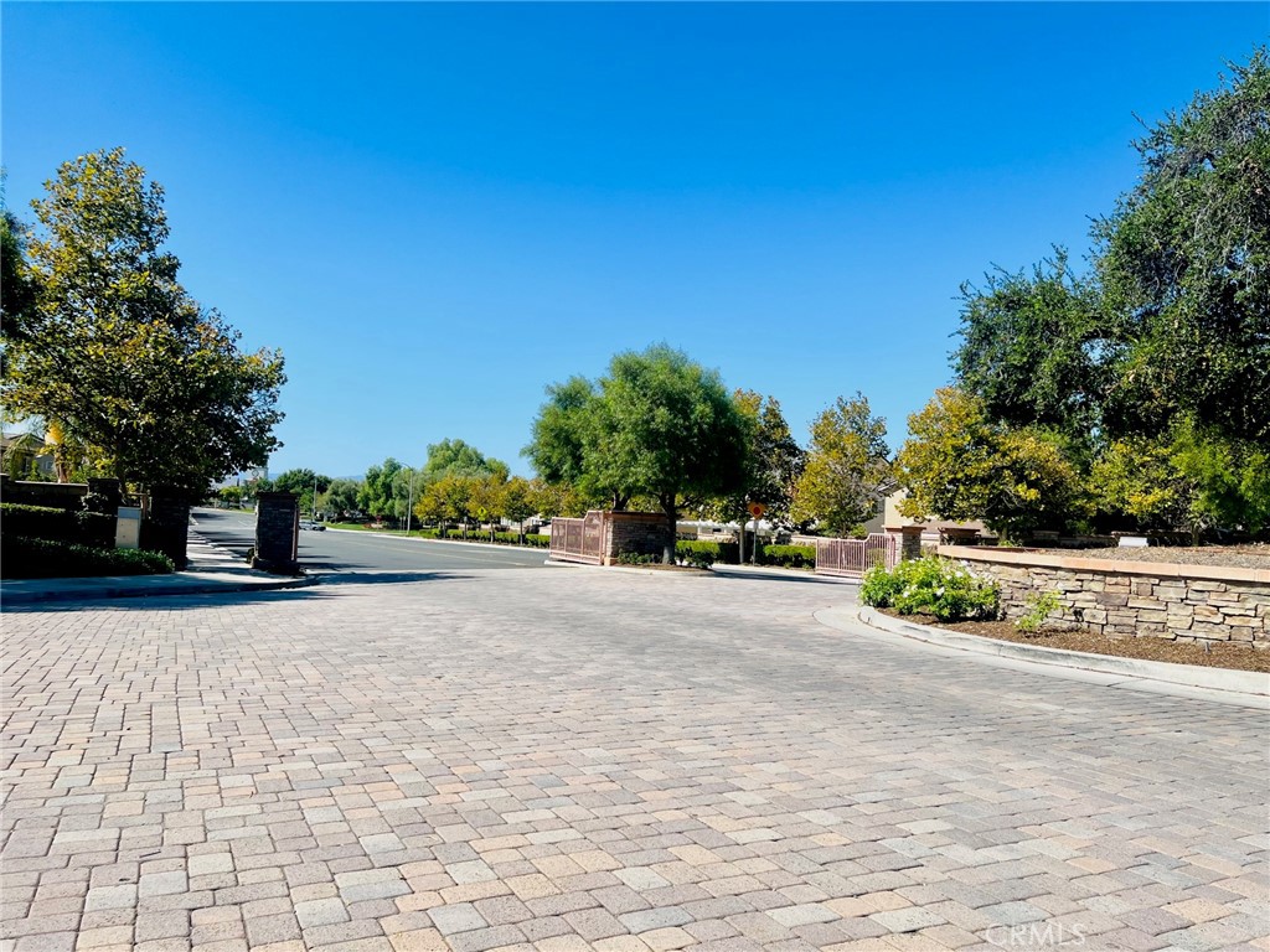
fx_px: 954
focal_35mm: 26
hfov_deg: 67.3
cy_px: 476
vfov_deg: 53.1
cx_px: 635
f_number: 1.5
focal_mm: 5.7
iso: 50
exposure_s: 1/4630
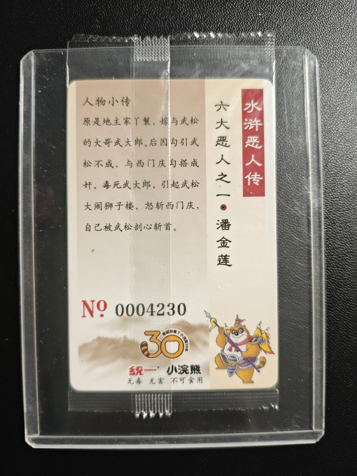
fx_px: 358
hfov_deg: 53.1
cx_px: 178
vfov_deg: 67.3
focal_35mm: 26
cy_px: 238
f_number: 1.5
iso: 500
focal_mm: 4.94
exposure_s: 1/100
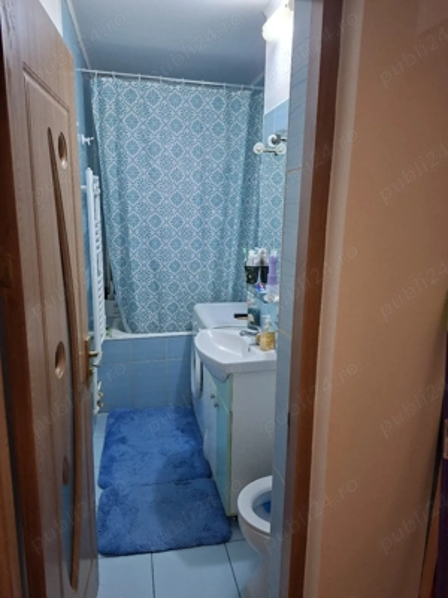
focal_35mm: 23
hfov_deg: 58.9
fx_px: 397
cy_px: 299
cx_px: 224
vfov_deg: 73.9
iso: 320
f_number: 1.8
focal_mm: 5.54
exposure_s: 1/50
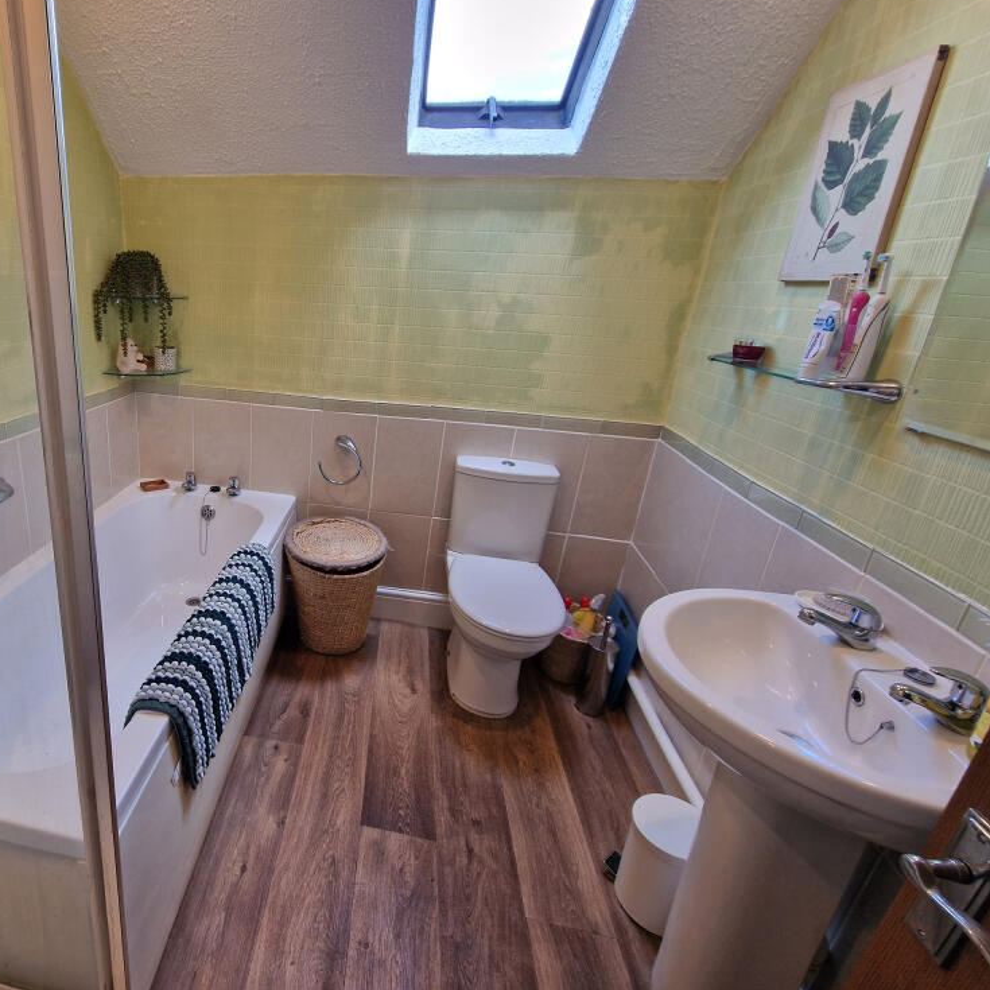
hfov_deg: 83.3
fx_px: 518
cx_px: 302
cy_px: 475
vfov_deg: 87.4
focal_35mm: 16
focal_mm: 2.2
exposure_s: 1/50
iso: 64
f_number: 2.2
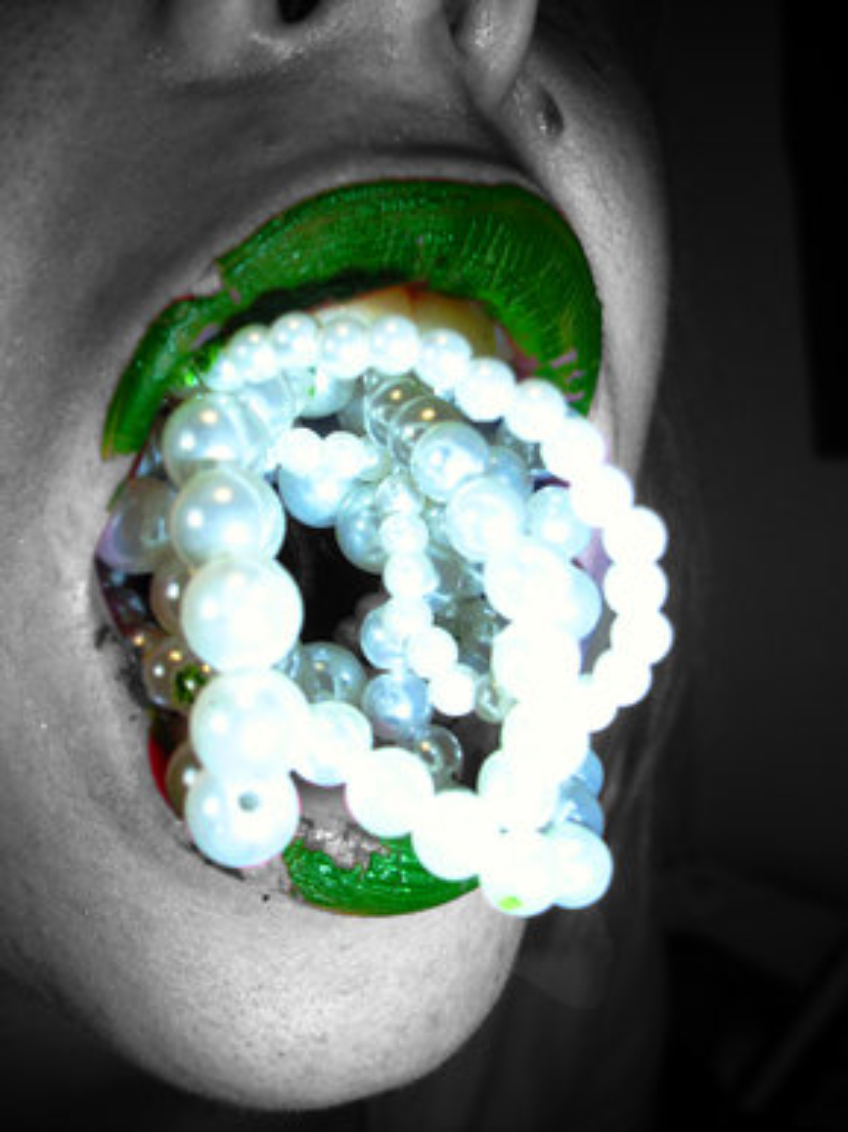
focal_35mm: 34
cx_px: 424
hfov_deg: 41.8
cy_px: 566
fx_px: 1112
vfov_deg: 54.0
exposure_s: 1/40
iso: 80
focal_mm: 5.7
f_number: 2.9
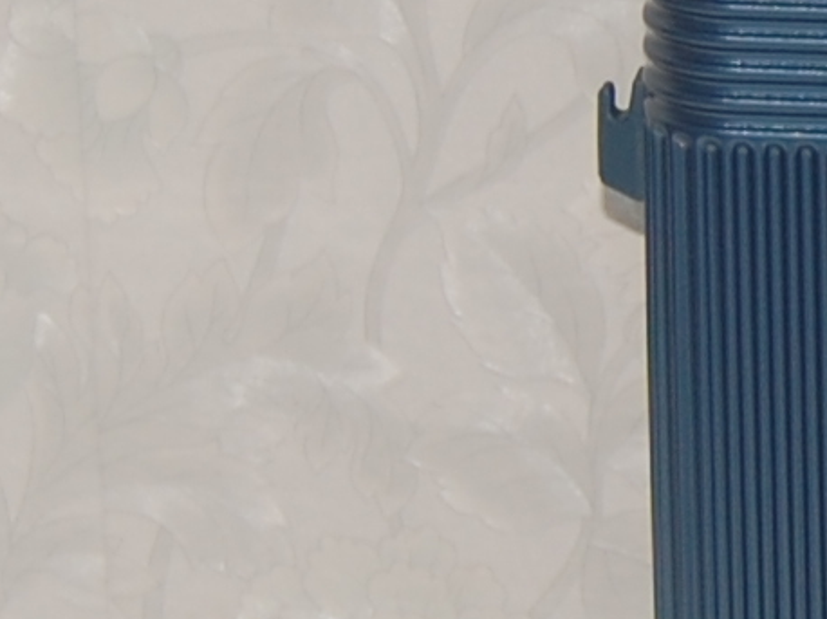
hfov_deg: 6.8
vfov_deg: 5.2
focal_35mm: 284
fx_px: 6781
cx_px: 1452
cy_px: 184
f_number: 4.2
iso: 200
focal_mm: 30
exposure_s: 1/60
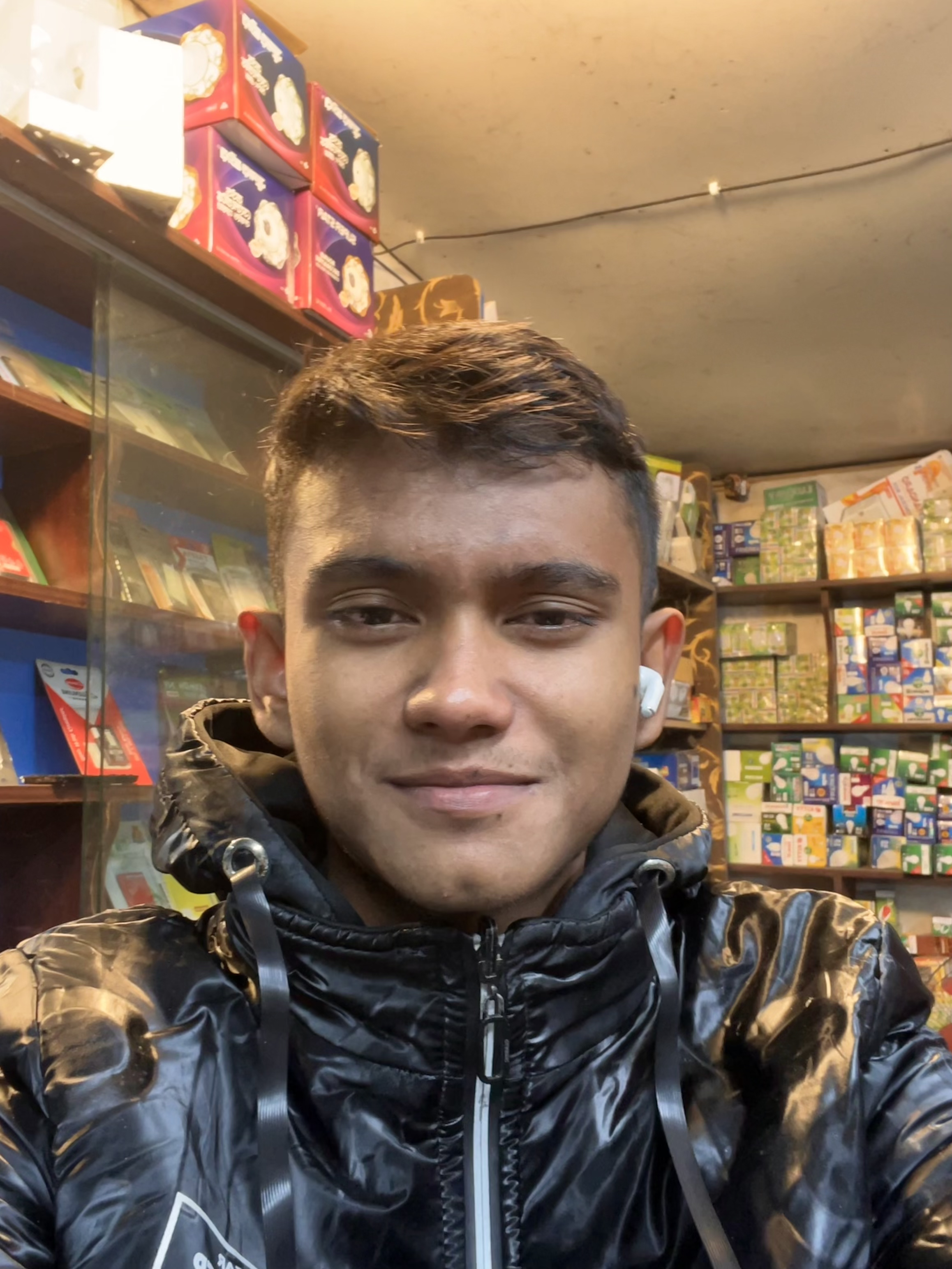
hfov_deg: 46.8
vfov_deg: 60.0
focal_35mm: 30
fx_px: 1100
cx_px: 476
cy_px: 634
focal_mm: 2.71
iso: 320
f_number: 2.2
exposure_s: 1/25
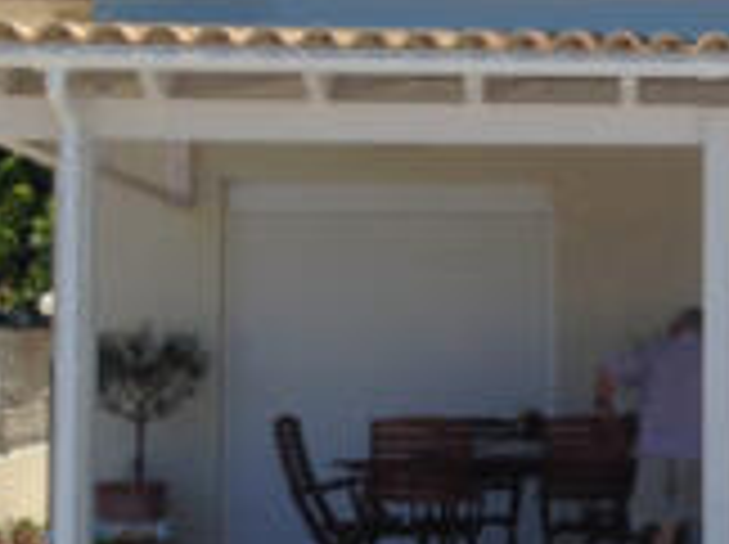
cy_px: 330
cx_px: 922
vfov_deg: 14.5
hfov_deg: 18.1
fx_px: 2145
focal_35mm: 102
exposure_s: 1/1748
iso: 50
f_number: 2.4
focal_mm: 4.12
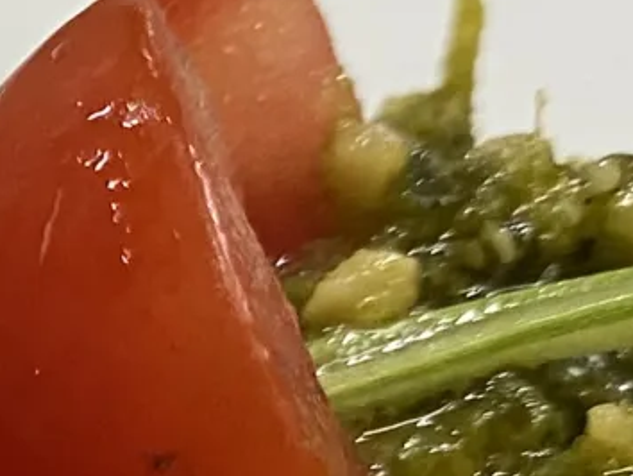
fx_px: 3440
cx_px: -746
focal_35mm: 188
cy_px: 1015
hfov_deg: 9.6
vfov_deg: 7.5
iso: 125
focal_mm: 4.25
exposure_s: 1/50
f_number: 1.8
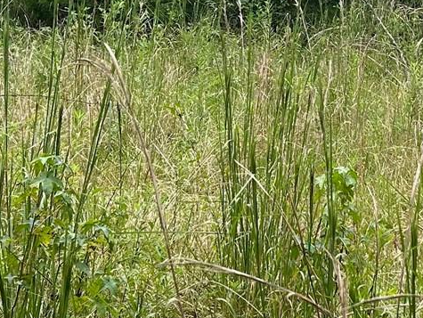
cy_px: 18
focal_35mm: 112
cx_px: 282
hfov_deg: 17.5
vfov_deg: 13.1
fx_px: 1370
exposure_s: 1/974
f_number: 1.5
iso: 50
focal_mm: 5.7
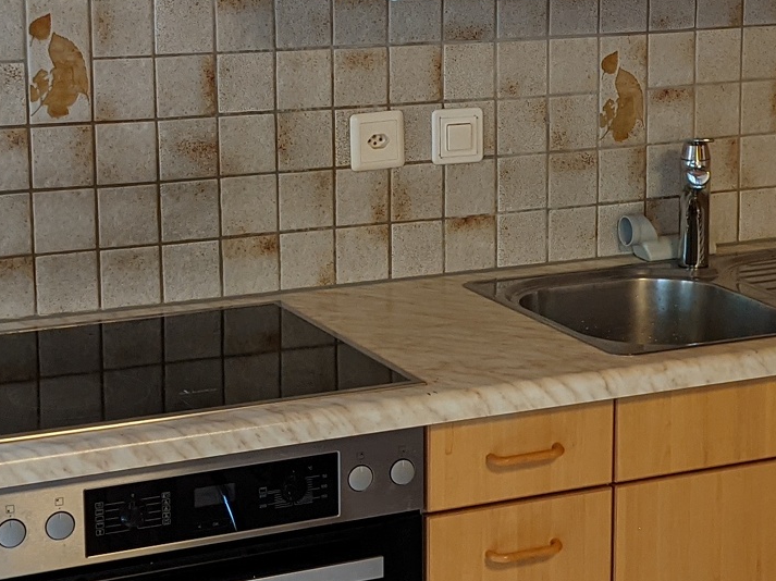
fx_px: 2173
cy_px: 180
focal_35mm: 97
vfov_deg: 15.2
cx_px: 594
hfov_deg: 20.1
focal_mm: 4.38
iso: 82
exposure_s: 1/100
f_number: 1.73
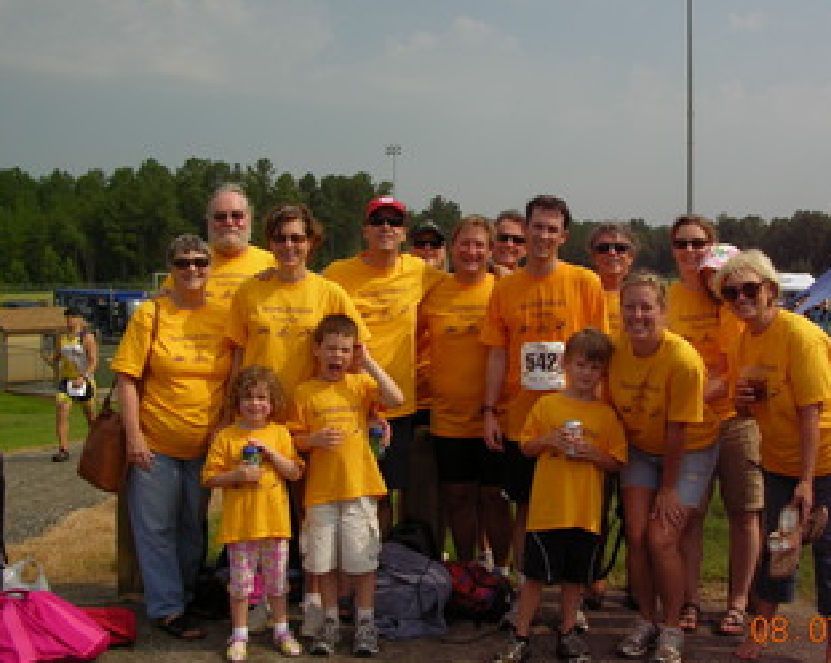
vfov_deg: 34.8
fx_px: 1056
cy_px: 319
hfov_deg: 42.8
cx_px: 493
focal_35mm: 43
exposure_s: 1/180
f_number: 8
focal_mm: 8.9
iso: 50
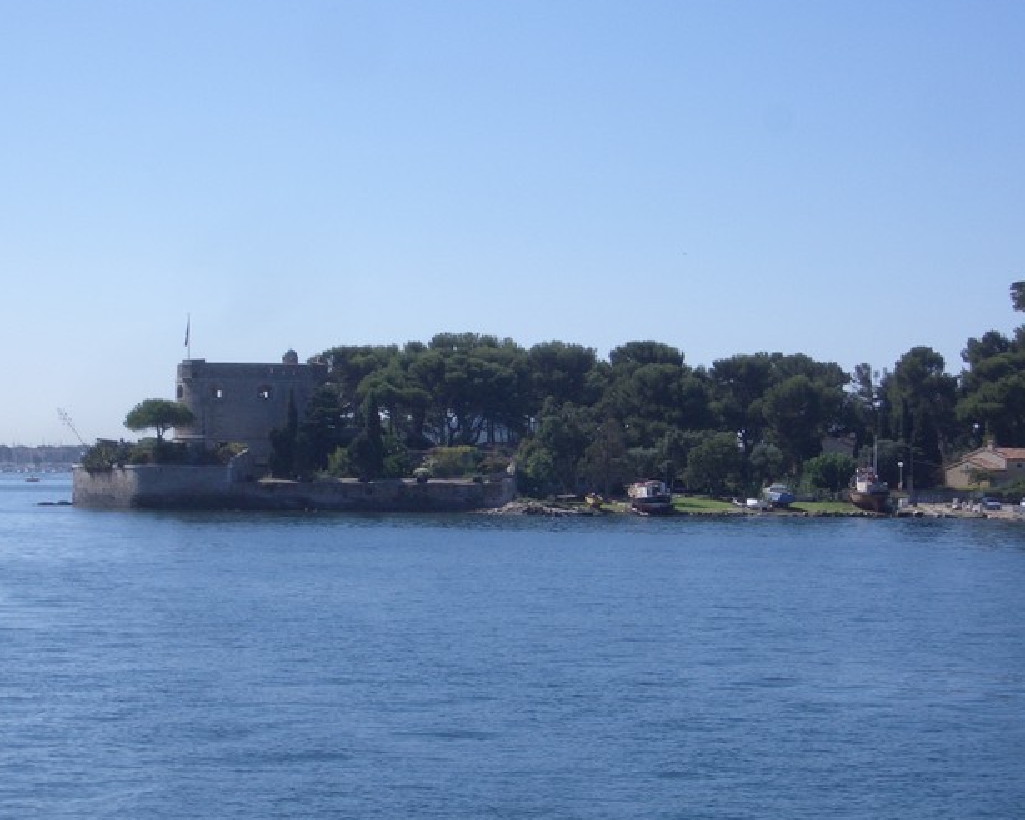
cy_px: 422
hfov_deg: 20.4
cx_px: 502
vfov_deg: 16.4
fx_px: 2852
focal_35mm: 94
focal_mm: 12.2
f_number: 6.2
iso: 50
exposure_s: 1/320
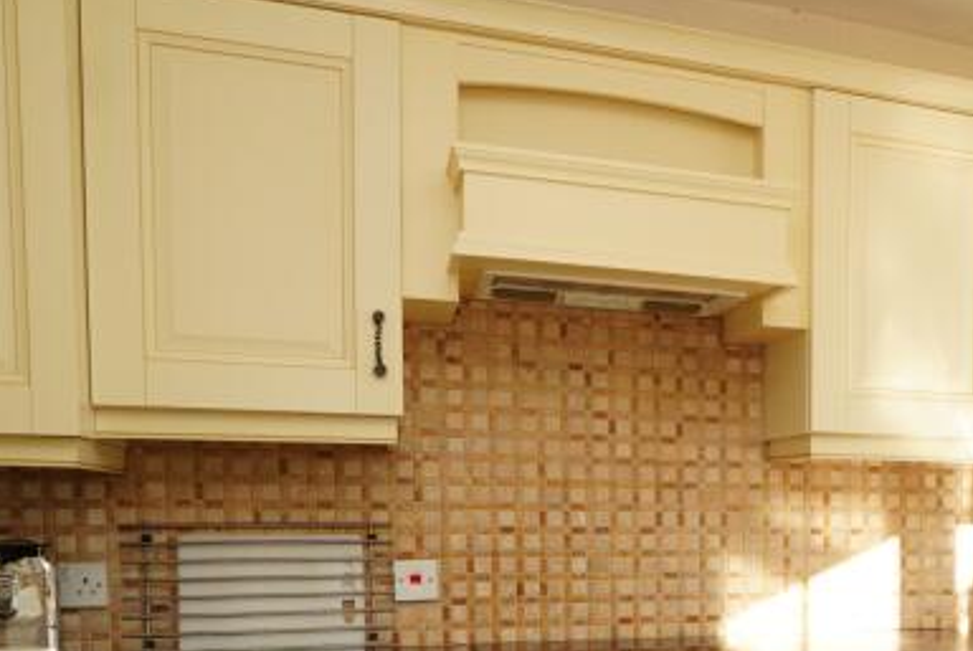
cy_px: 608
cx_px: 912
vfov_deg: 31.6
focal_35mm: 40
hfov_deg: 43.3
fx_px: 1082
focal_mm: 10
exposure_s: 1/160
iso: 400
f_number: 7.1
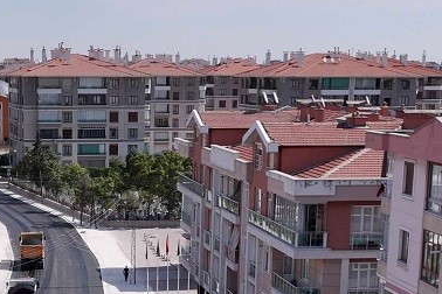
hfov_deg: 20.3
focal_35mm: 99
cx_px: 65
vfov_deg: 13.3
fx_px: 1215
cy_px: 382
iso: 100
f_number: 2.8
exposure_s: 1/40
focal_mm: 12.29
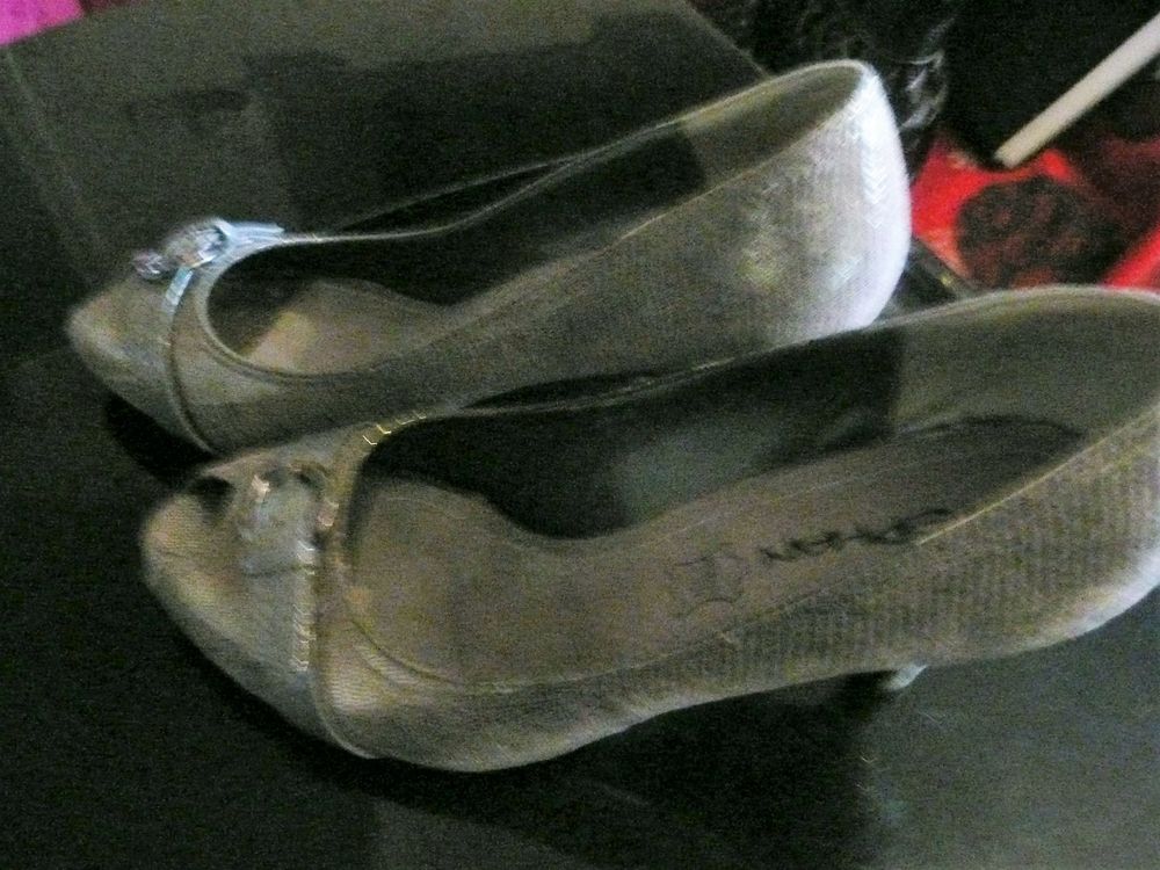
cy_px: 435
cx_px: 580
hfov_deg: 63.4
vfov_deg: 49.7
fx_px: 938
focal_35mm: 28
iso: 800
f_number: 3.3
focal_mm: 4.6
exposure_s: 1/8
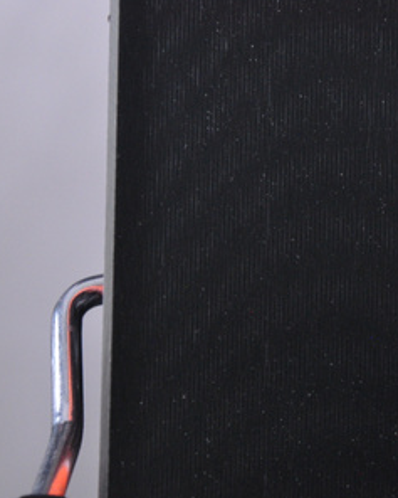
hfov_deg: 6.9
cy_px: 250
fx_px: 3307
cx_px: 343
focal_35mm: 225
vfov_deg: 8.6
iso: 3200
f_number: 9.5
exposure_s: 1/125
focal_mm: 105
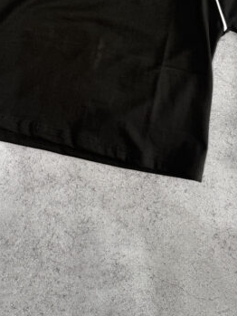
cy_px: -17
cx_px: 92
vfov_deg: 31.6
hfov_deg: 26.5
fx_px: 502
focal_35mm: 55
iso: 125
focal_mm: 6.76
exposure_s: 1/121
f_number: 1.78
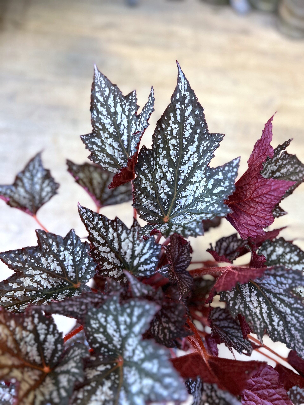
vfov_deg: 67.3
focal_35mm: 26
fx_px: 304
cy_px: 202
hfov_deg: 53.1
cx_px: 152
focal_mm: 5.7
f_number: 1.5
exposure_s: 1/50
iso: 160
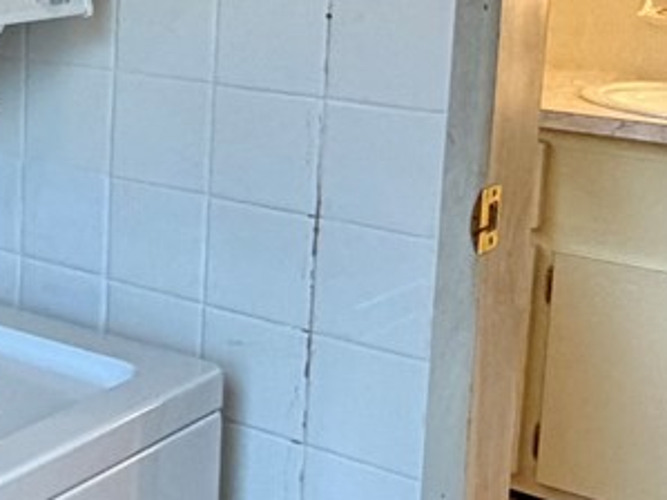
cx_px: -248
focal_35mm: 75
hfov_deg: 22.6
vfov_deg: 19.3
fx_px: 1445
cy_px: 54
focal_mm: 2.22
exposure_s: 1/60
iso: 250
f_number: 2.2
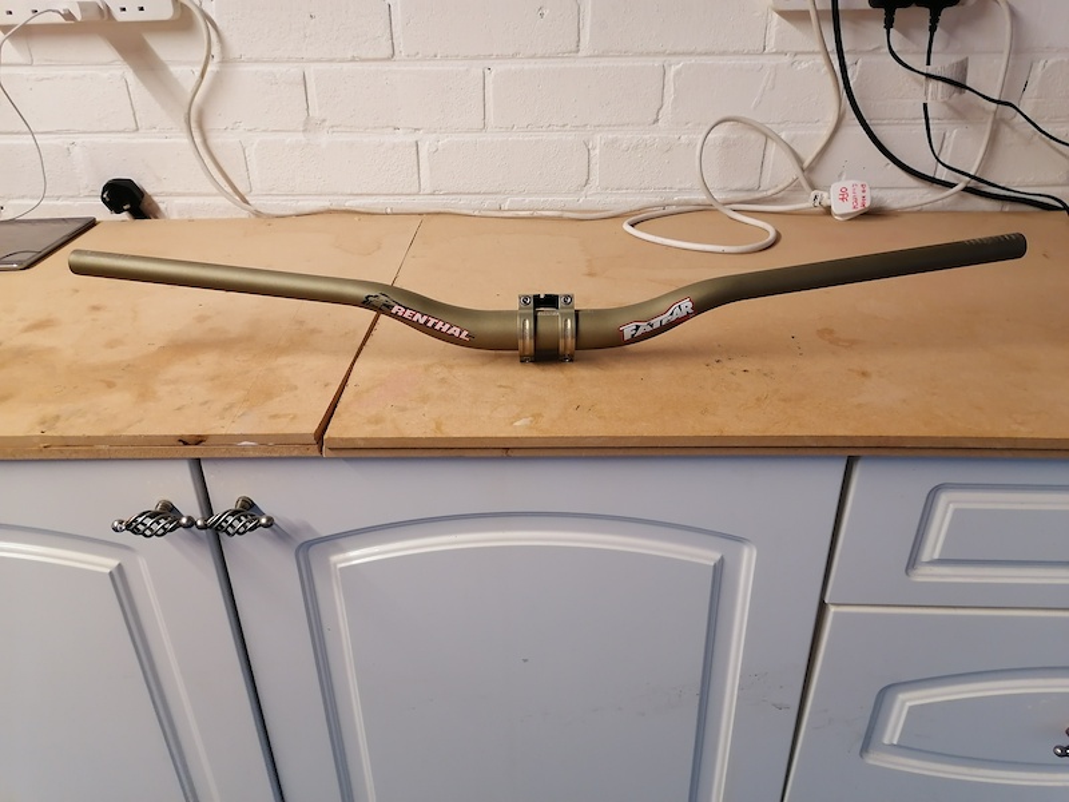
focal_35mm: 27
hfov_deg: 65.3
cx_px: 534
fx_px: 834
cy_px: 401
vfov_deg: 51.4
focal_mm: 5.3
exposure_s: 1/25
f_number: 1.8
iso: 400
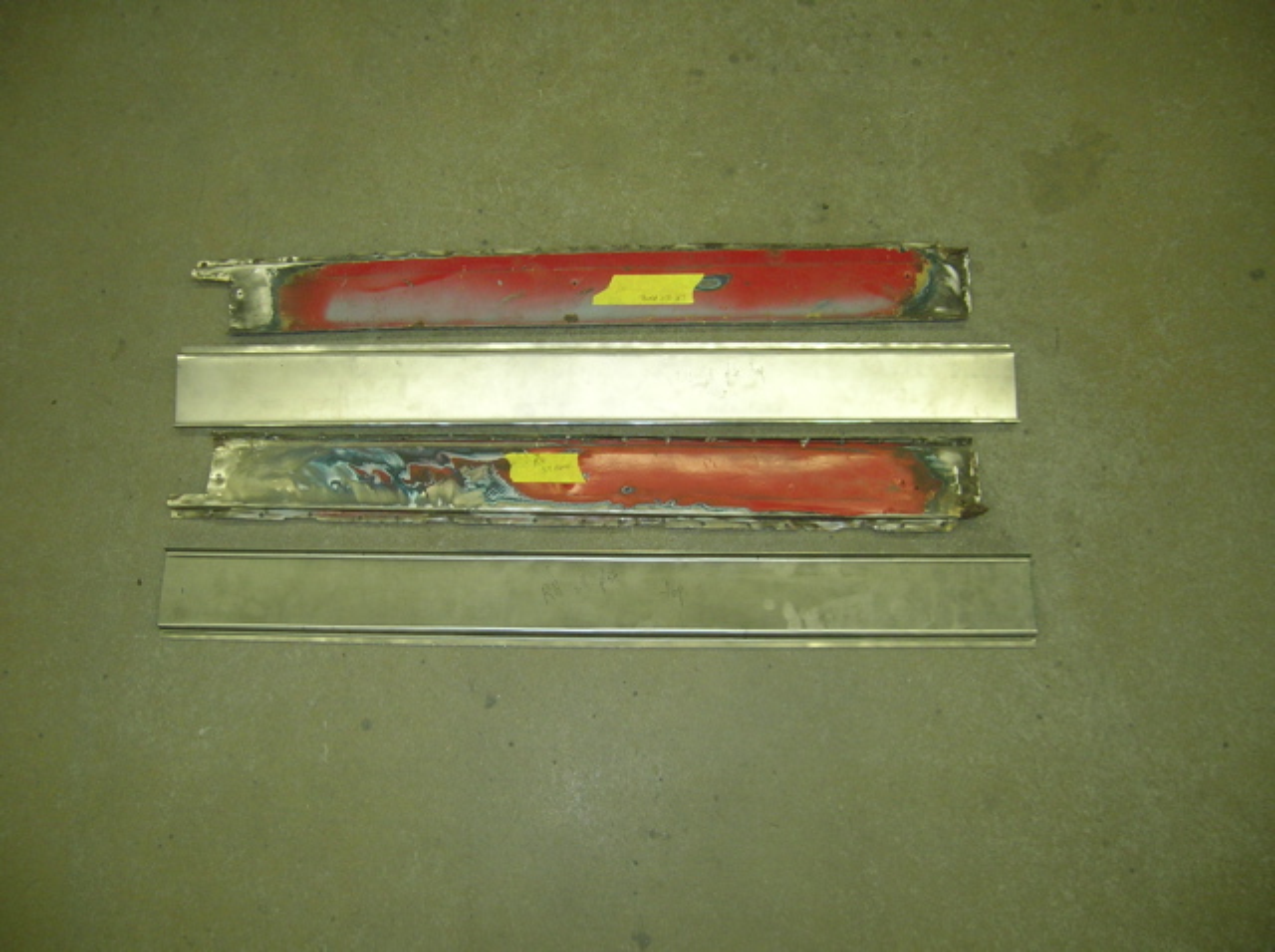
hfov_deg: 54.0
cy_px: 476
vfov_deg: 41.7
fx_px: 1250
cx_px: 638
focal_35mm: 34
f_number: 2.9
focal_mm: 5.7
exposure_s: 1/27
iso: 119
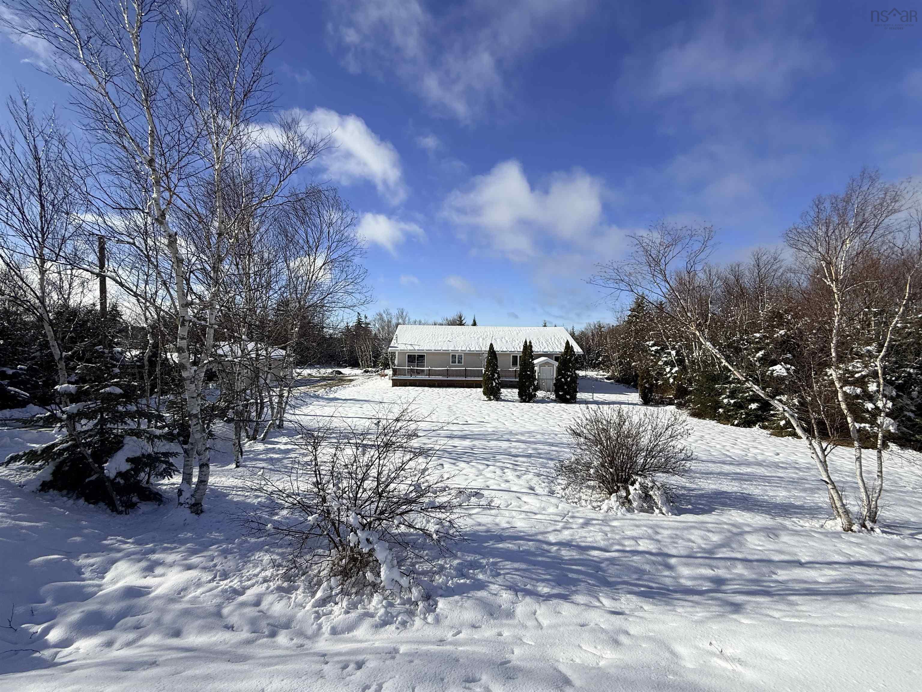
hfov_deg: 102.1
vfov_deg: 85.7
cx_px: 461
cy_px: 346
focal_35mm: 14
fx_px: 373
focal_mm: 2.22
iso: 50
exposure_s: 1/4762
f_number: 2.2
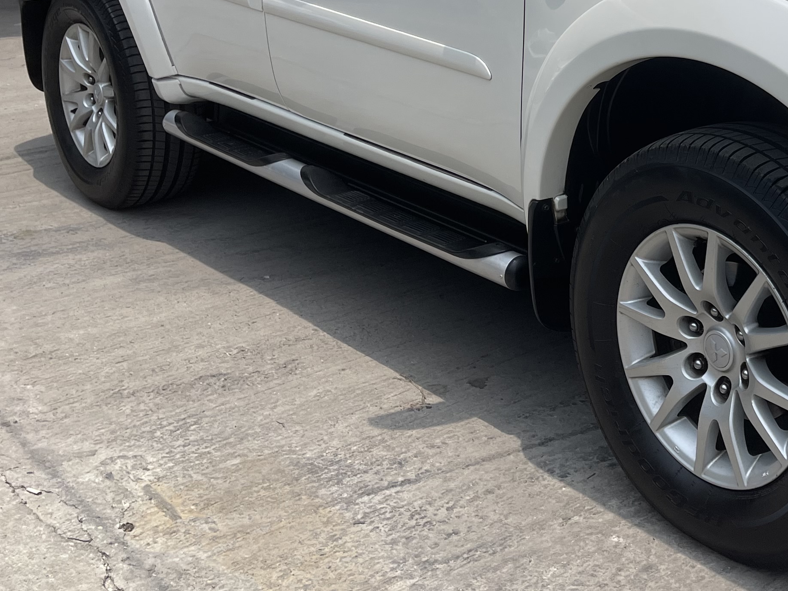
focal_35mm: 55
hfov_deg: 33.2
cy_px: 31
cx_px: 701
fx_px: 1252
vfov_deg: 25.5
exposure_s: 1/5618
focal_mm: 5.1
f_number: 1.6
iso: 32
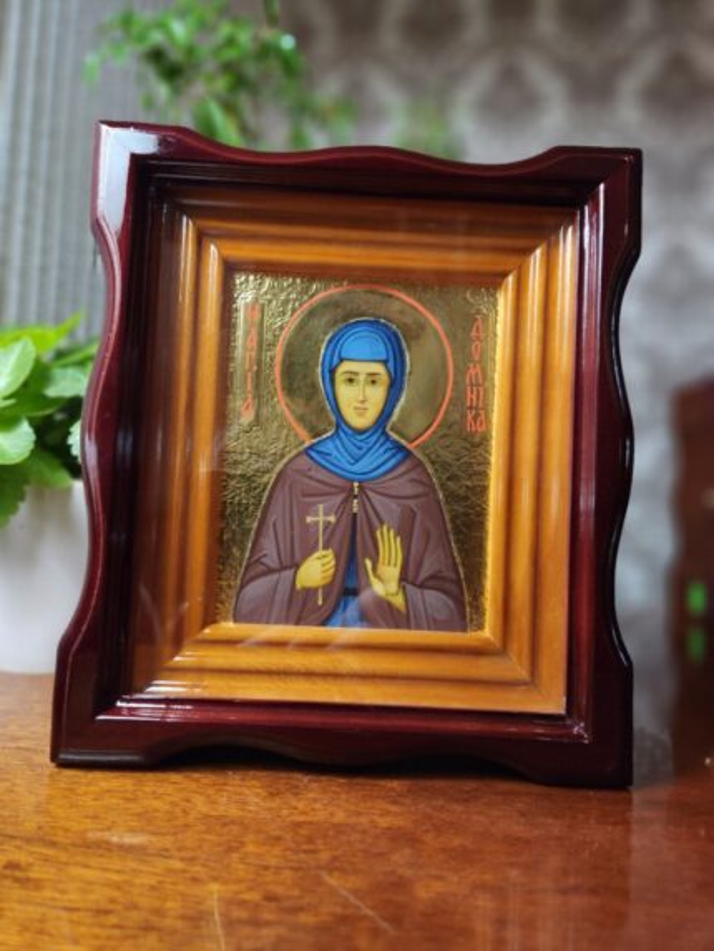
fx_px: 632
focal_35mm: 23
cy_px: 476
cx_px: 357
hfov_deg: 58.9
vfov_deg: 73.9
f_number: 1.8
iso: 400
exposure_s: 1/100
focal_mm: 5.4
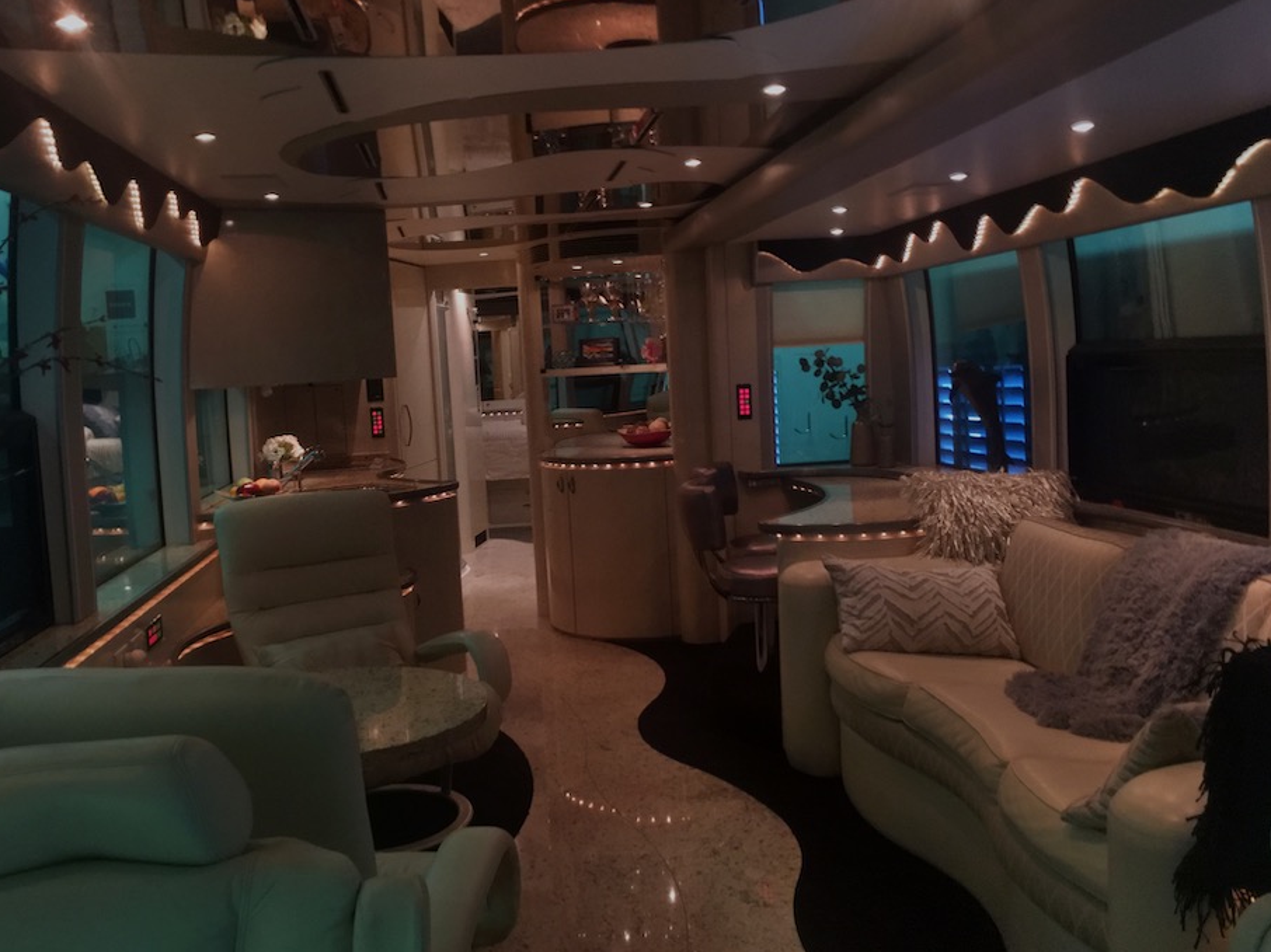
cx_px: 595
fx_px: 1175
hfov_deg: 56.8
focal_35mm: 32
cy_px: 491
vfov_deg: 44.1
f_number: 2.2
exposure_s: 1/24
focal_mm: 4.15
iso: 200
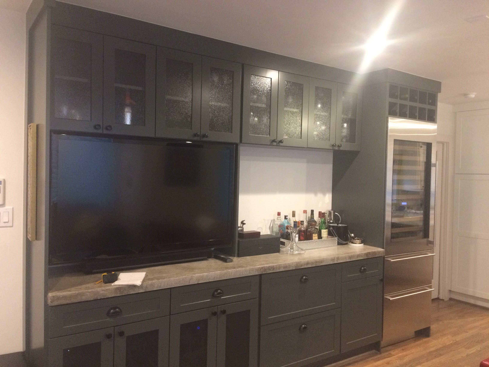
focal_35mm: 29
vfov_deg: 48.2
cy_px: 184
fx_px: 410
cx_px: 244
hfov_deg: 61.7
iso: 250
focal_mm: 4.15
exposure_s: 1/17
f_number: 2.2
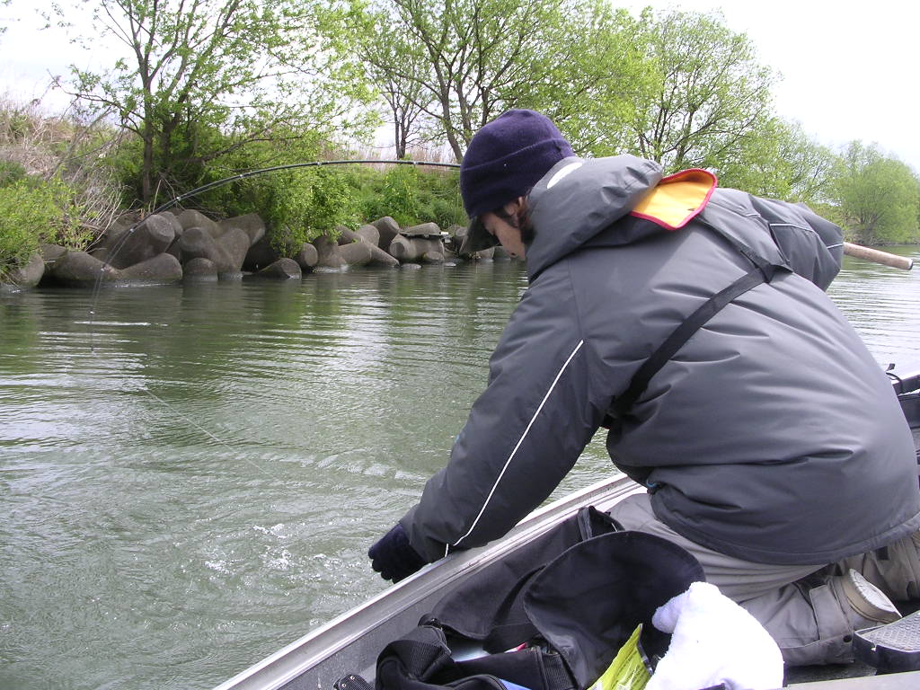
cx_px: 460
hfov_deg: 49.0
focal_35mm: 38
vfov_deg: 37.7
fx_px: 1010
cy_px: 345
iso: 100
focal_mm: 5.8
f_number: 5.6
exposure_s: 1/162
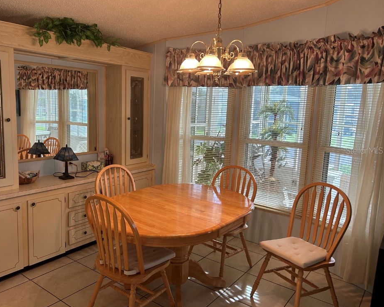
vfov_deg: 51.5
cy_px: 150
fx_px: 318
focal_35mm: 28
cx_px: 173
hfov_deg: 62.1
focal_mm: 5.7
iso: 80
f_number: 1.5
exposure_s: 1/60
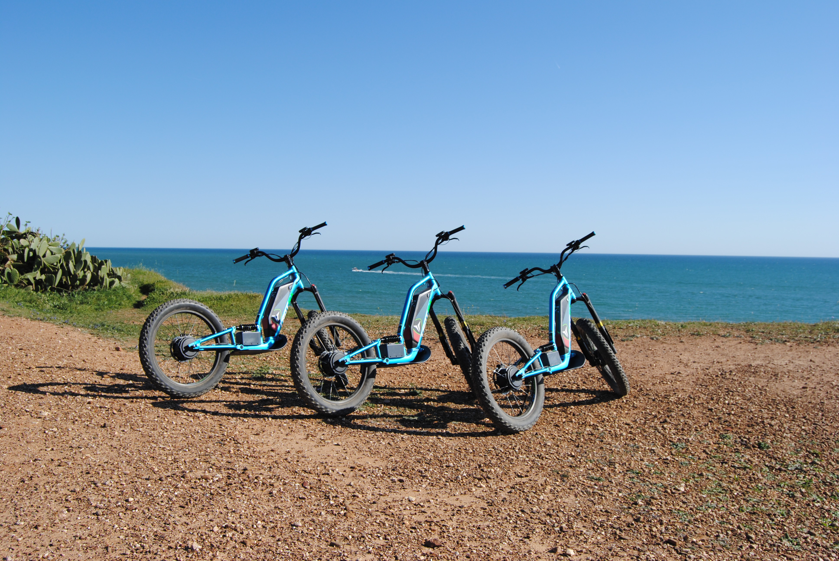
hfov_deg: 61.9
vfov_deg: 43.7
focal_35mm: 30
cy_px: 280
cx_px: 420
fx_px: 700
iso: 100
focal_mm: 20
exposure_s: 1/250
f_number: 8
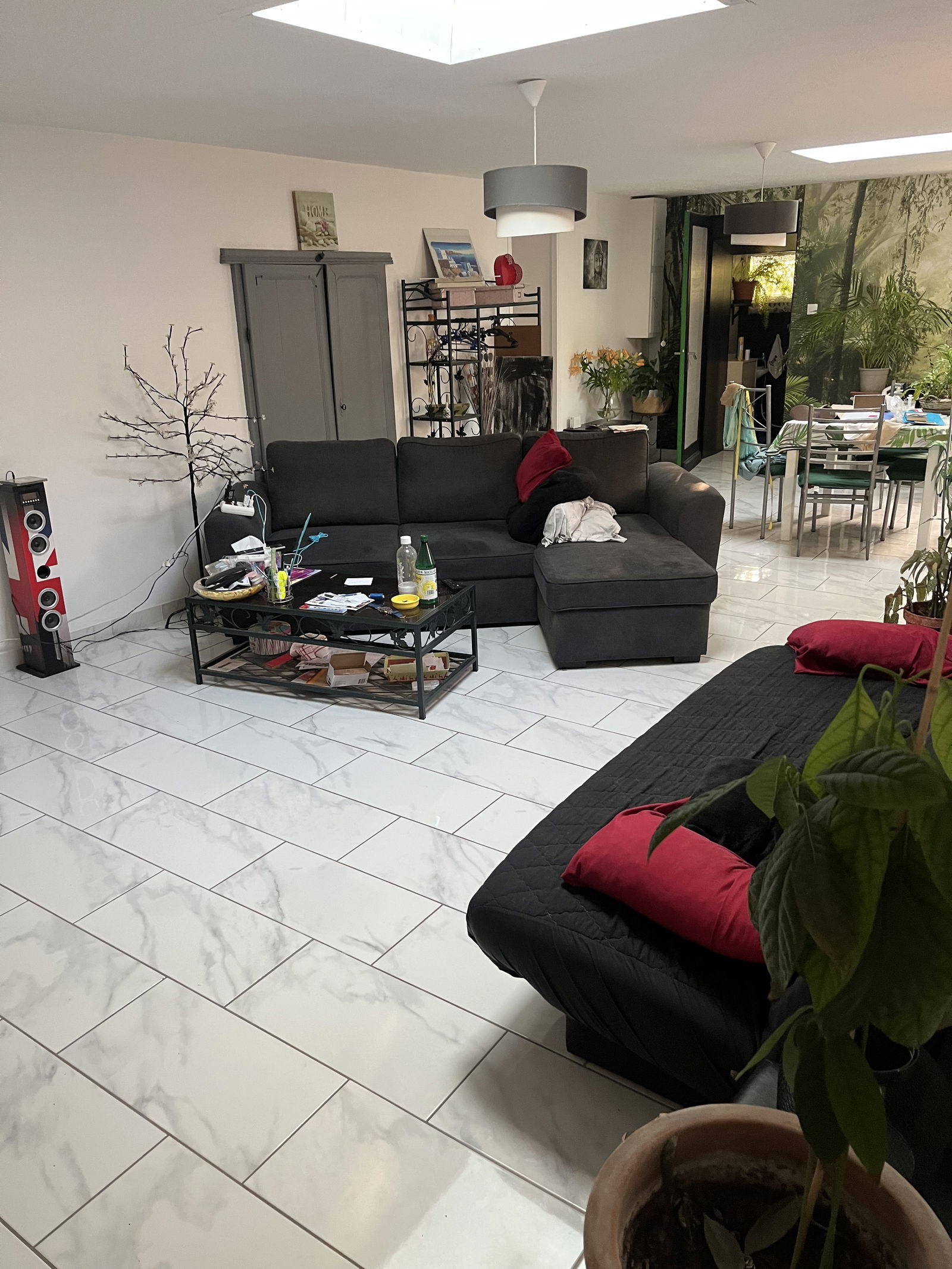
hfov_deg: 53.1
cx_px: 476
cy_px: 634
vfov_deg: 67.3
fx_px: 953
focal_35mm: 26
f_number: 1.6
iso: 250
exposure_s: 1/60
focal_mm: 5.1
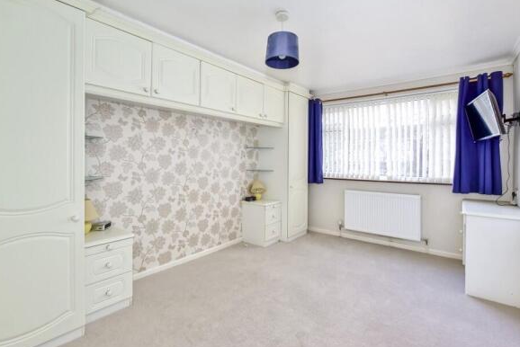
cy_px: 160
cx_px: 260
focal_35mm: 17
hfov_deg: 93.2
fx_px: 246
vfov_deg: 70.4
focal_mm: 10
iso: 640
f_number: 8
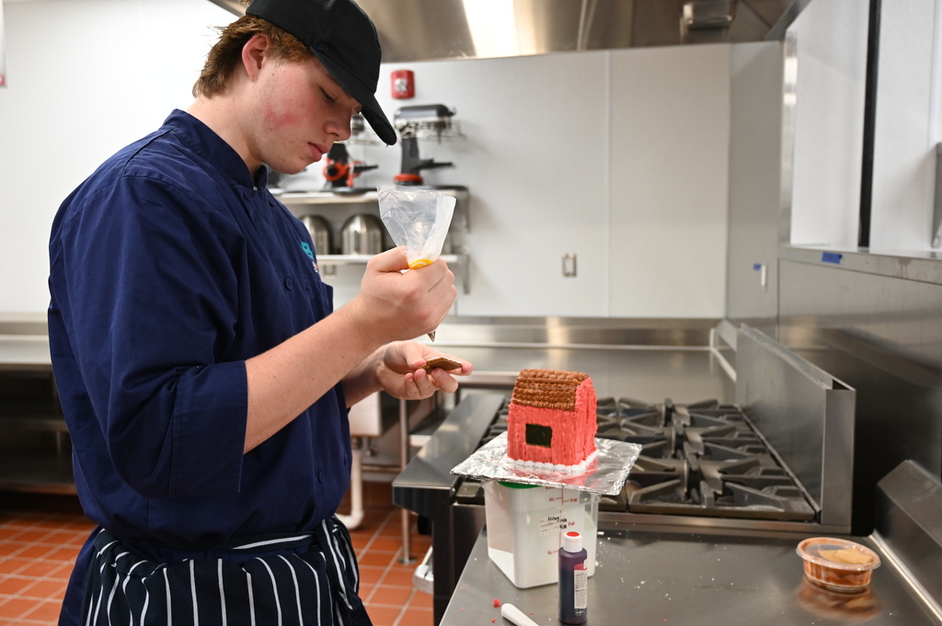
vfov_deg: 44.9
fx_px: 758
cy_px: 313
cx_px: 471
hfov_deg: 63.7
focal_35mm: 29
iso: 1000
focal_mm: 29
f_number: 4
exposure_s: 1/125
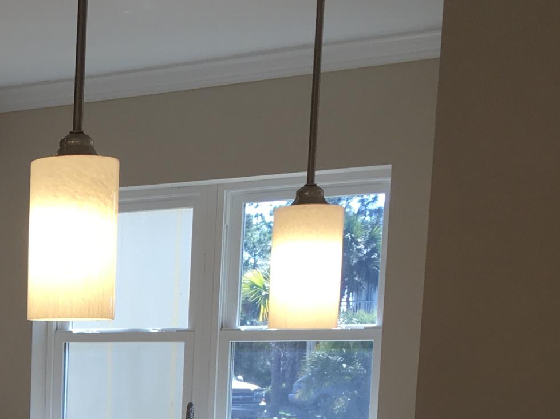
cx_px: -122
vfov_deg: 15.6
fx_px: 1439
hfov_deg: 20.5
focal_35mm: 89
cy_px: 577
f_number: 2.2
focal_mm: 4.15
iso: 25
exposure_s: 1/151
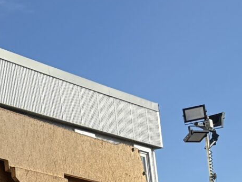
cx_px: -390
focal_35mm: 134
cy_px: 290
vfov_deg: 10.6
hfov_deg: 11.4
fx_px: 937
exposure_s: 1/3021
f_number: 1.78
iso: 100
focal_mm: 6.76
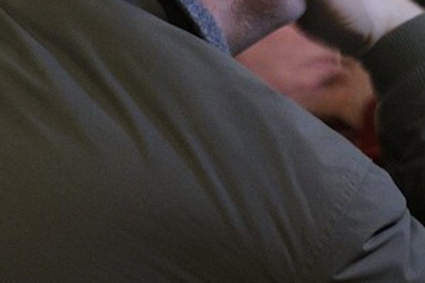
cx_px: 817
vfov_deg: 4.7
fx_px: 3400
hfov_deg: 6.9
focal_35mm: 288
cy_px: -232
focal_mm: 55
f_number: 5
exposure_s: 1/2.5
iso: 1600
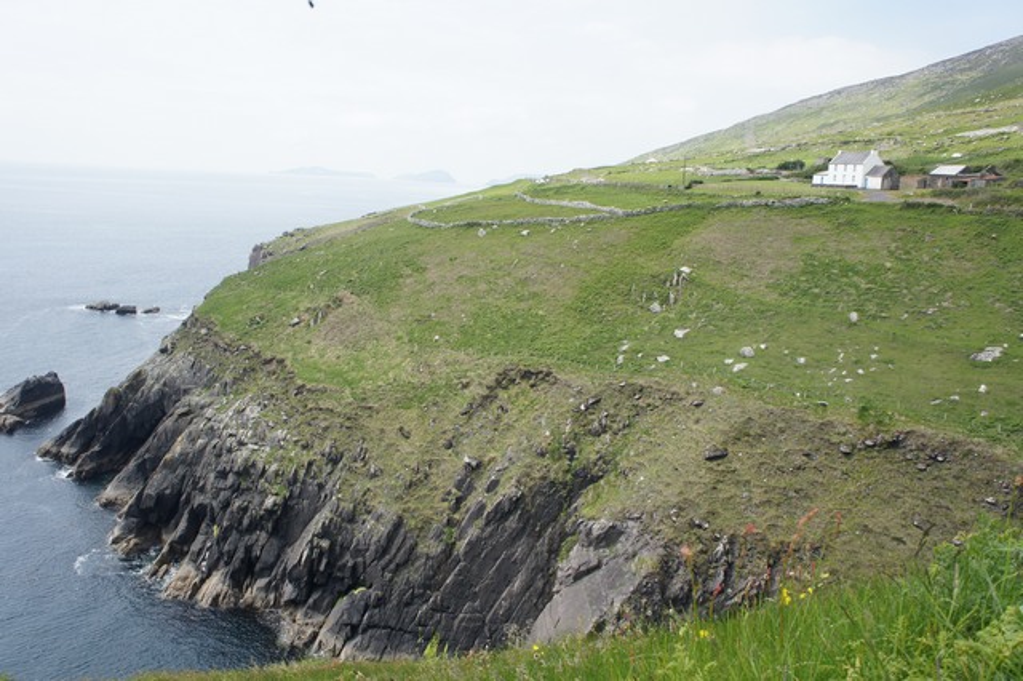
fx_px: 895
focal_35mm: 32
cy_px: 340
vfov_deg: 41.7
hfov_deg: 59.5
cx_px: 512
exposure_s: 1/250
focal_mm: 21
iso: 200
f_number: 8
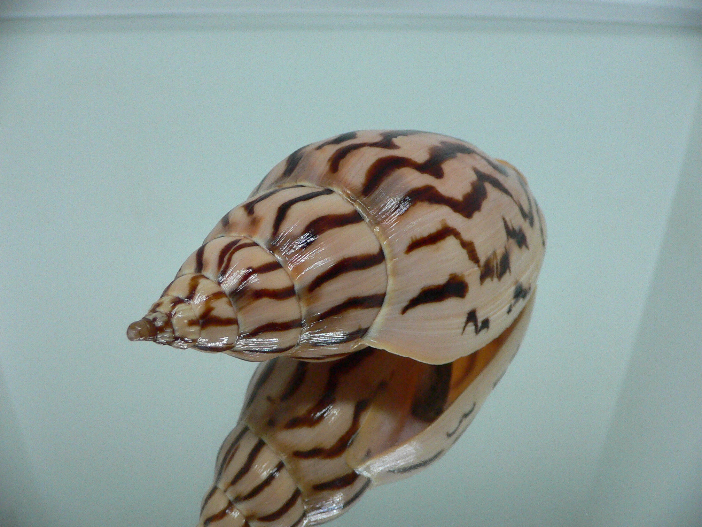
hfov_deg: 52.6
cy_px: 264
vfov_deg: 40.7
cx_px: 351
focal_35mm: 35
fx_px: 710
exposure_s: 1/50
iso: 200
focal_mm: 4.6
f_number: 2.8
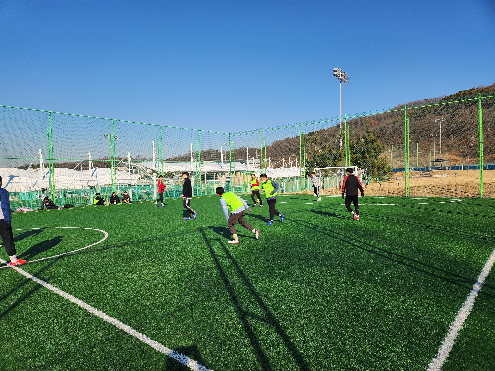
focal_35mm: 23
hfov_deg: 73.9
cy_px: 186
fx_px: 329
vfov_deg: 58.9
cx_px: 248
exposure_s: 1/1920
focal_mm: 5.4
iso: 20
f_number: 1.8
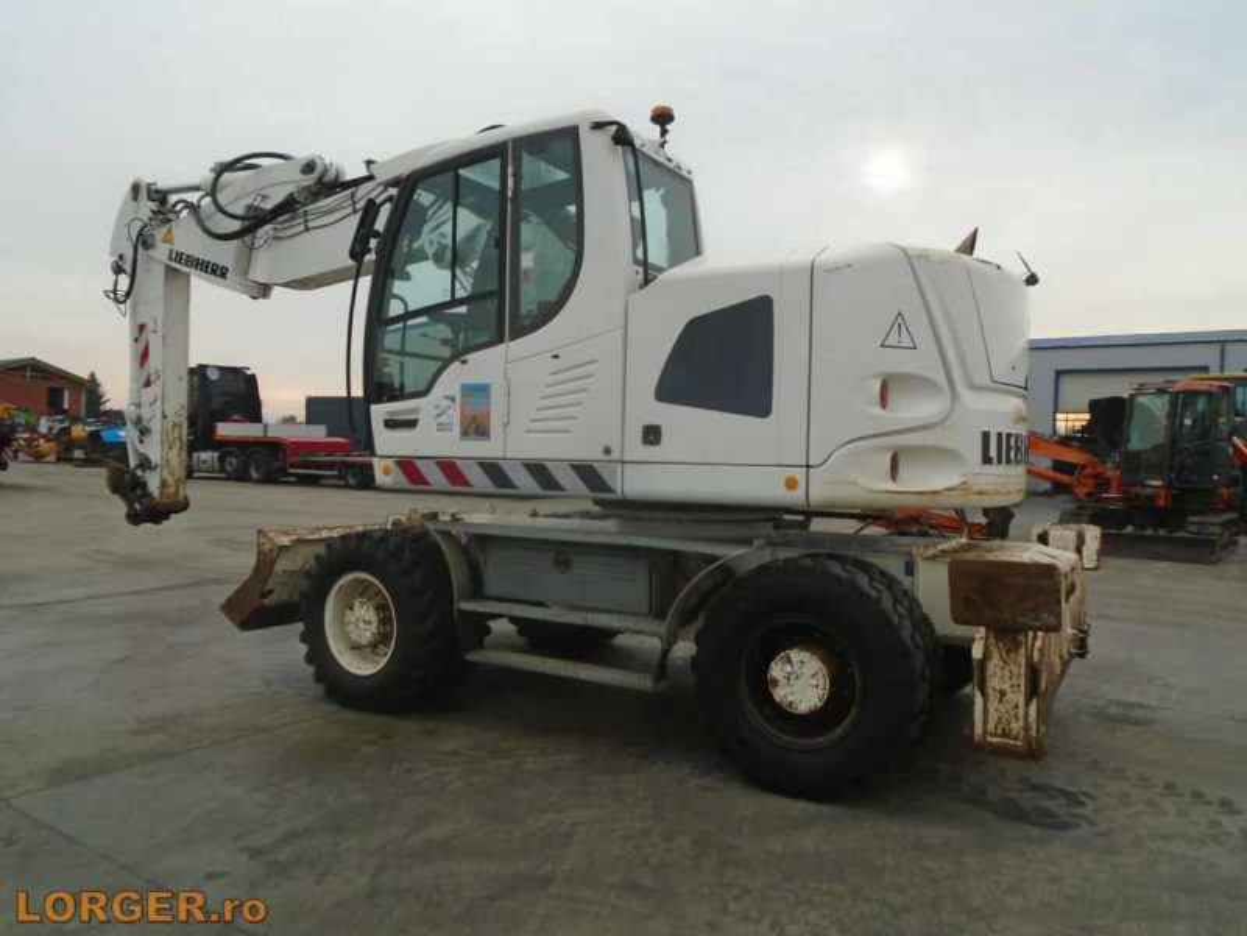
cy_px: 468
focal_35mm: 26
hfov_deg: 67.3
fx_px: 937
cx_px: 624
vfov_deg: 53.1
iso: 100
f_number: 3.2
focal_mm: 4.6
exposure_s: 1/400
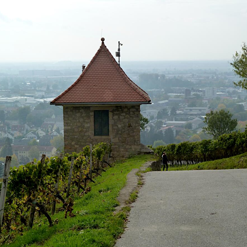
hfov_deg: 21.6
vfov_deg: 21.7
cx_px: 105
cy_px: 125
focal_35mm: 80
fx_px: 646
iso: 125
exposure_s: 1/400
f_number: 5.6
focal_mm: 11
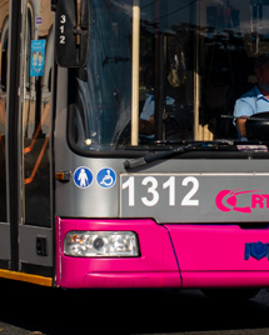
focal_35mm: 210
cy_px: 21
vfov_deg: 9.1
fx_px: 2086
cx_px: 119
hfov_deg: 7.4
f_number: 4.5
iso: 100
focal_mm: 50
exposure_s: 1/1600
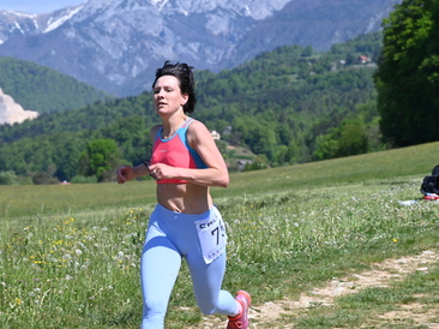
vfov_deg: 10.9
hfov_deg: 14.5
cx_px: 206
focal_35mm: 136
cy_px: 168
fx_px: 1724
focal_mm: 115
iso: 100
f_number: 7.1
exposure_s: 1/400
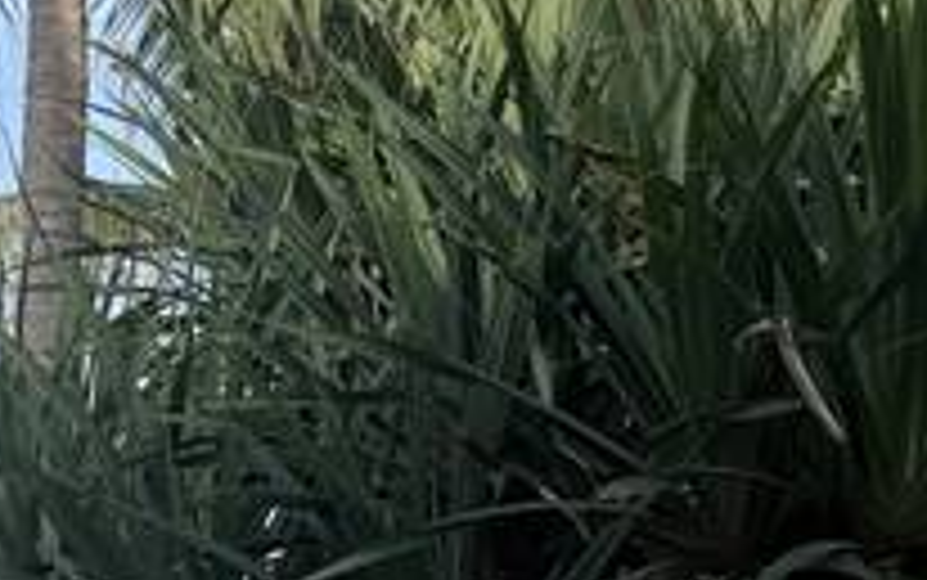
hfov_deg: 20.5
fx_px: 2250
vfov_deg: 13.0
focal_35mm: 89
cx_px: -396
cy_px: 1102
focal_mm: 6.76
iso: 80
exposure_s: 1/3759
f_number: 1.78
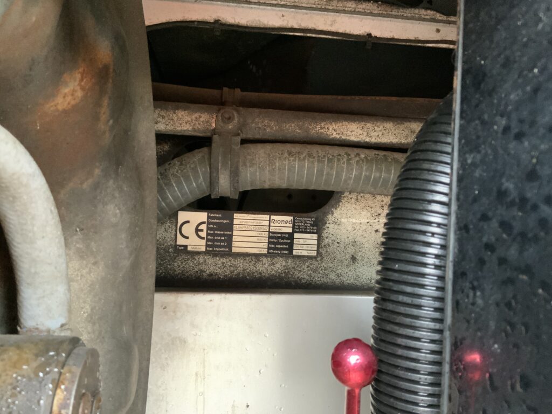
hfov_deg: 61.7
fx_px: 462
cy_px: 207
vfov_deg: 48.2
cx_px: 276
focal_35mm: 29
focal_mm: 3
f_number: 1.8
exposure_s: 1/30
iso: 400
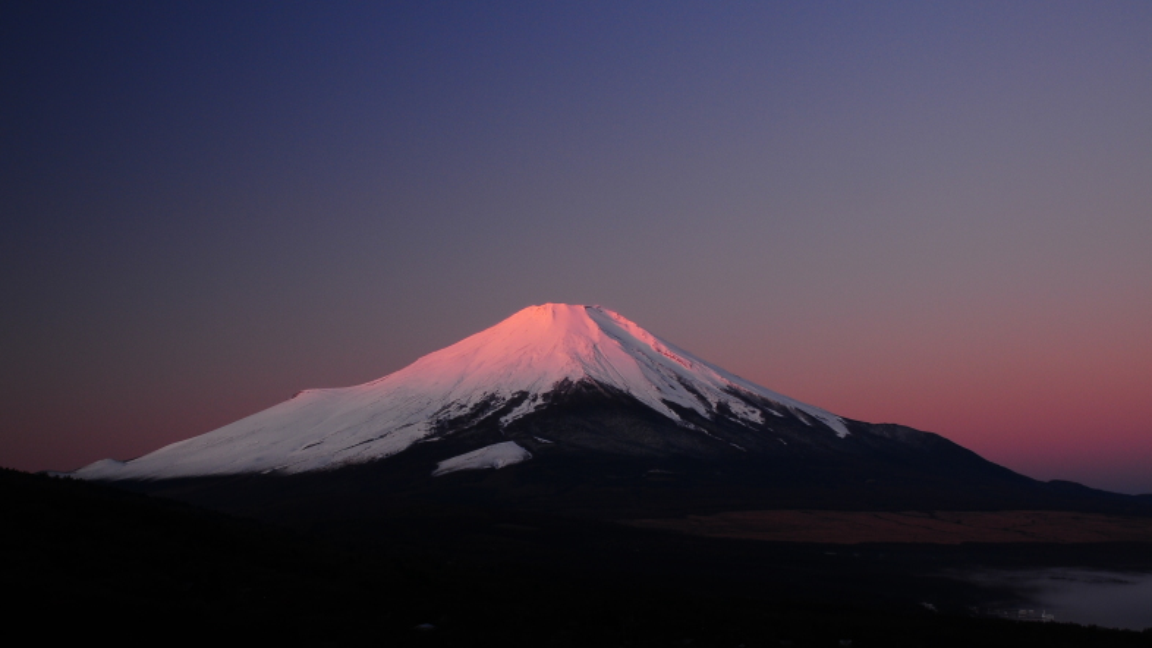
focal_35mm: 50
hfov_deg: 41.7
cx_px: 580
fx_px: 1513
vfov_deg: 24.2
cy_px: 319
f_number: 16
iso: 200
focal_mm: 31
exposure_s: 1/3
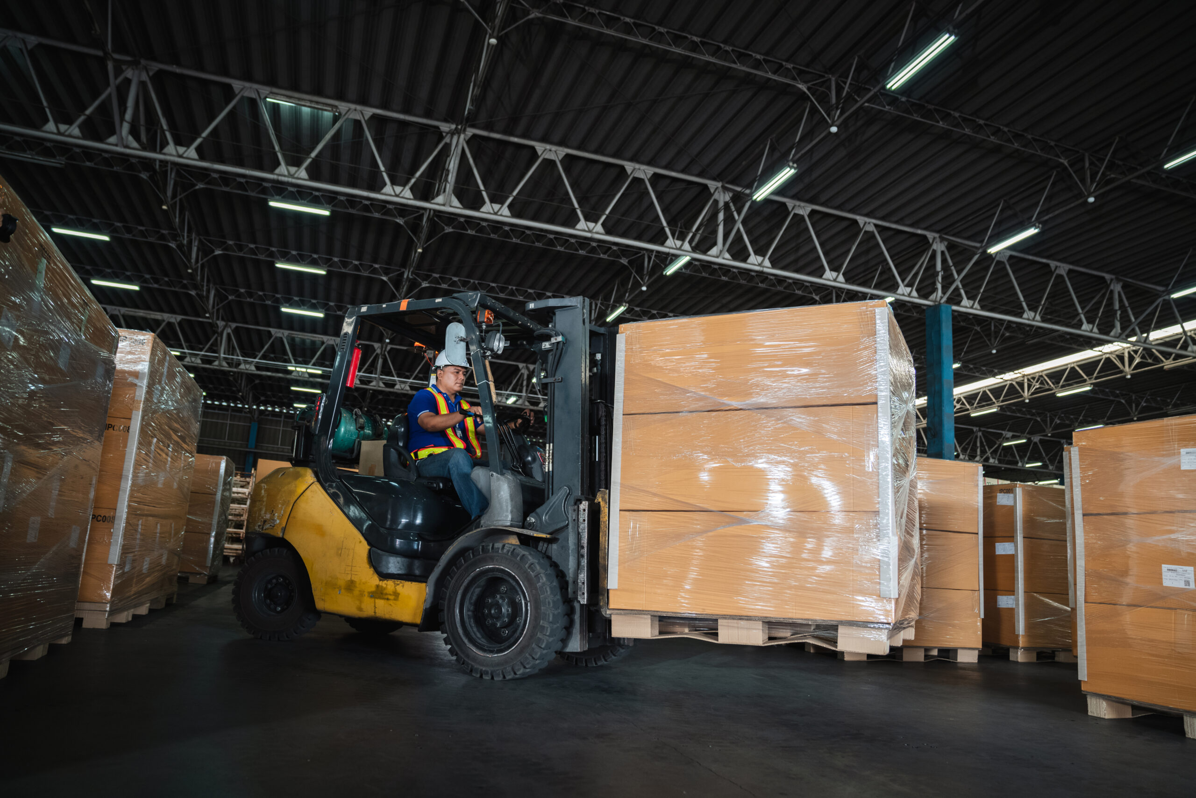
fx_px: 797
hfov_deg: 73.7
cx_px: 598
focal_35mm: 24
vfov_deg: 53.2
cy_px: 399
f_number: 2.8
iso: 250
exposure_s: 1/80
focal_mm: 24
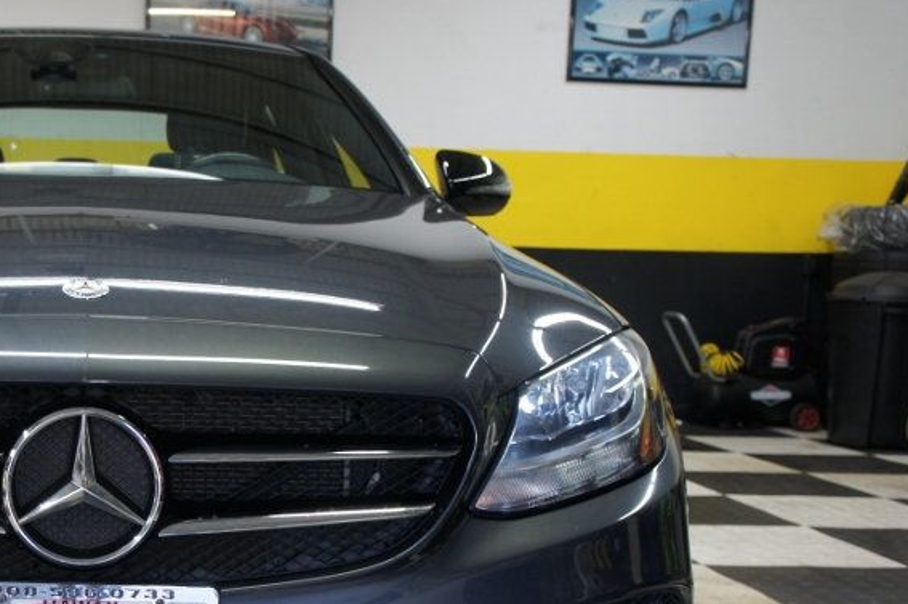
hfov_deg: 33.5
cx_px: 117
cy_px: 461
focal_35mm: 57
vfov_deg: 23.5
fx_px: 1434
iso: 320
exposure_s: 1/40
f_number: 4
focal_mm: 21
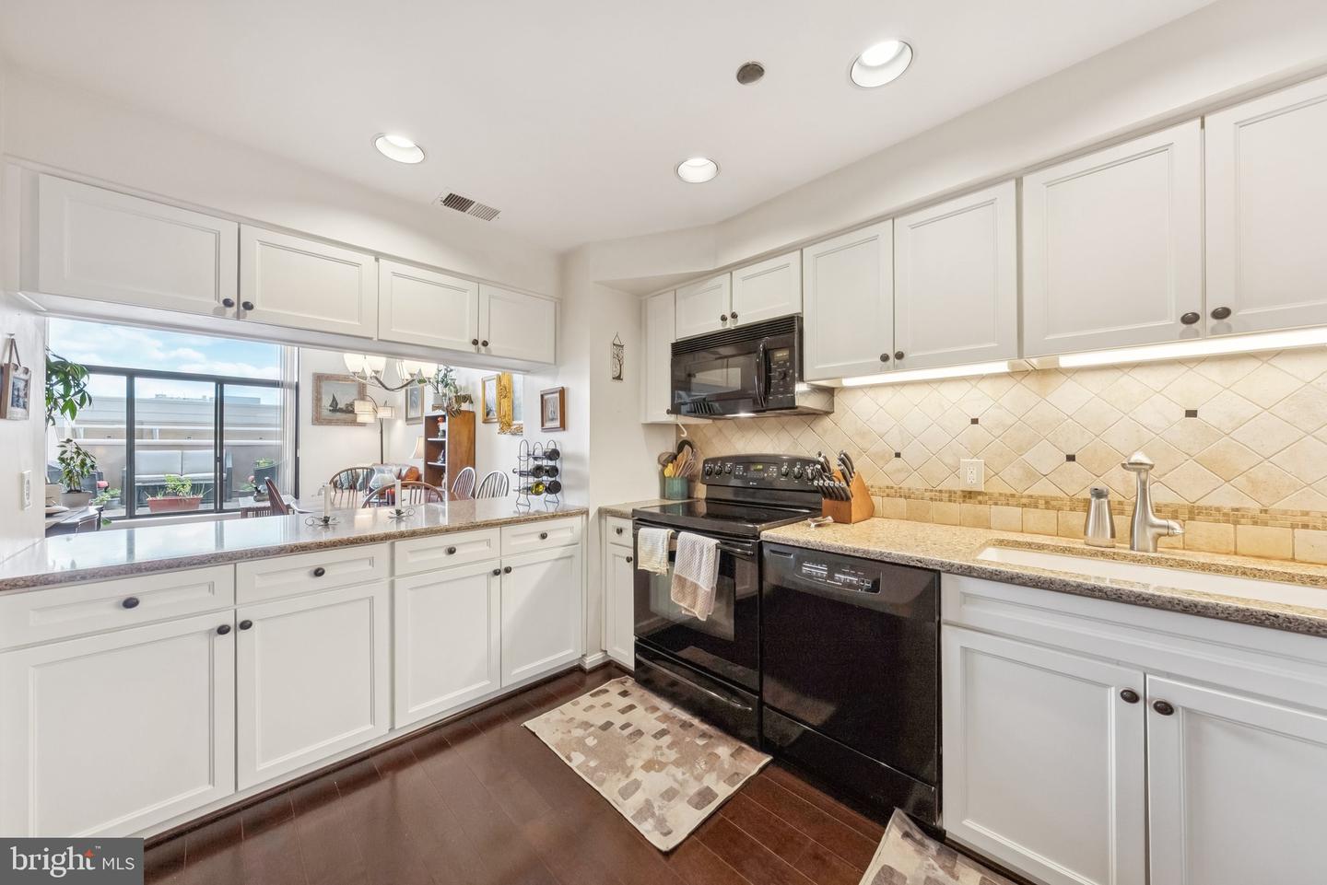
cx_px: 664
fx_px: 442
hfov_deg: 112.6
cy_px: 442
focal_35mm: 12
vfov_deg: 90.0
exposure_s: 1/125
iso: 640
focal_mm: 12
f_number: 7.1
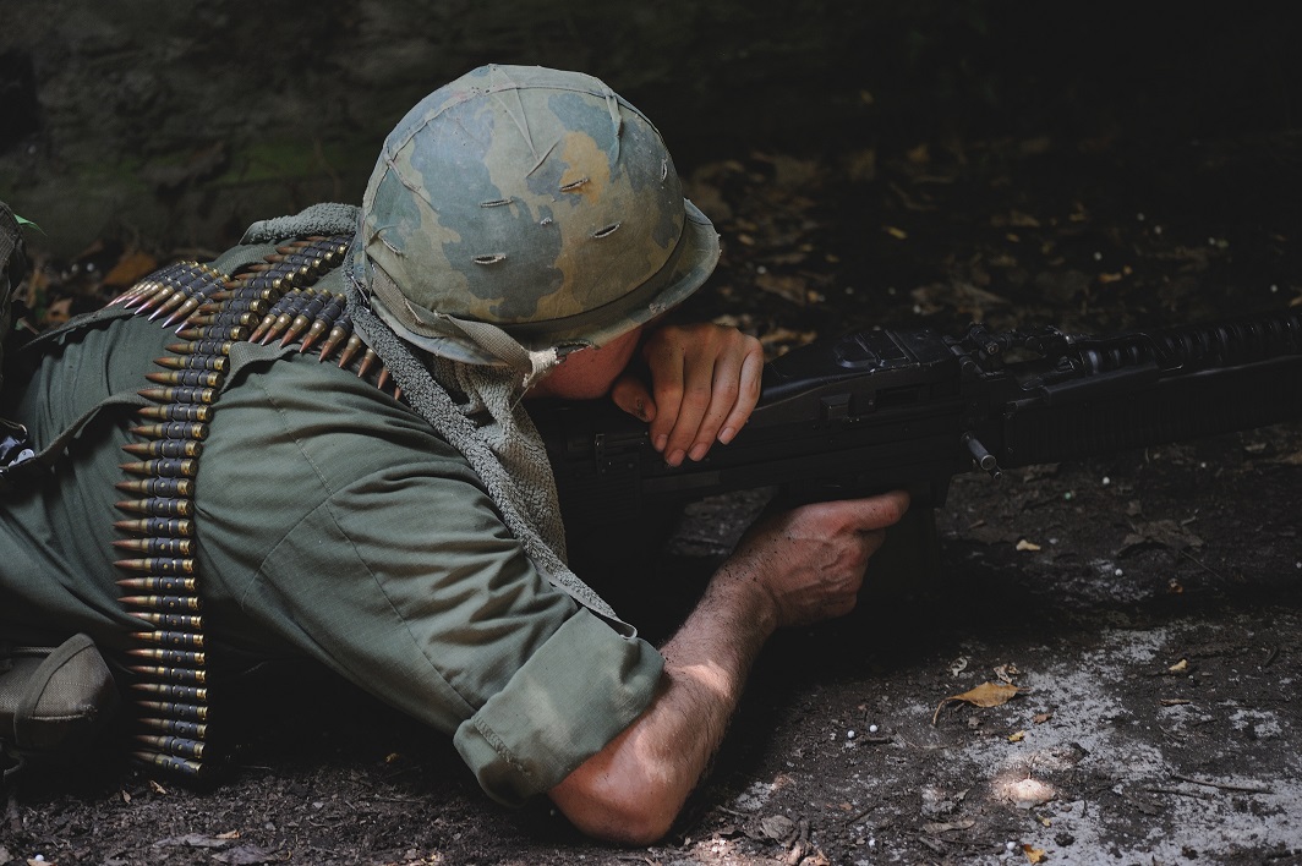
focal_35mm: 112
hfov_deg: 18.3
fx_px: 4048
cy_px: 433
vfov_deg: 12.2
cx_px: 651
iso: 800
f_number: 4.2
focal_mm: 112
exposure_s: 1/200
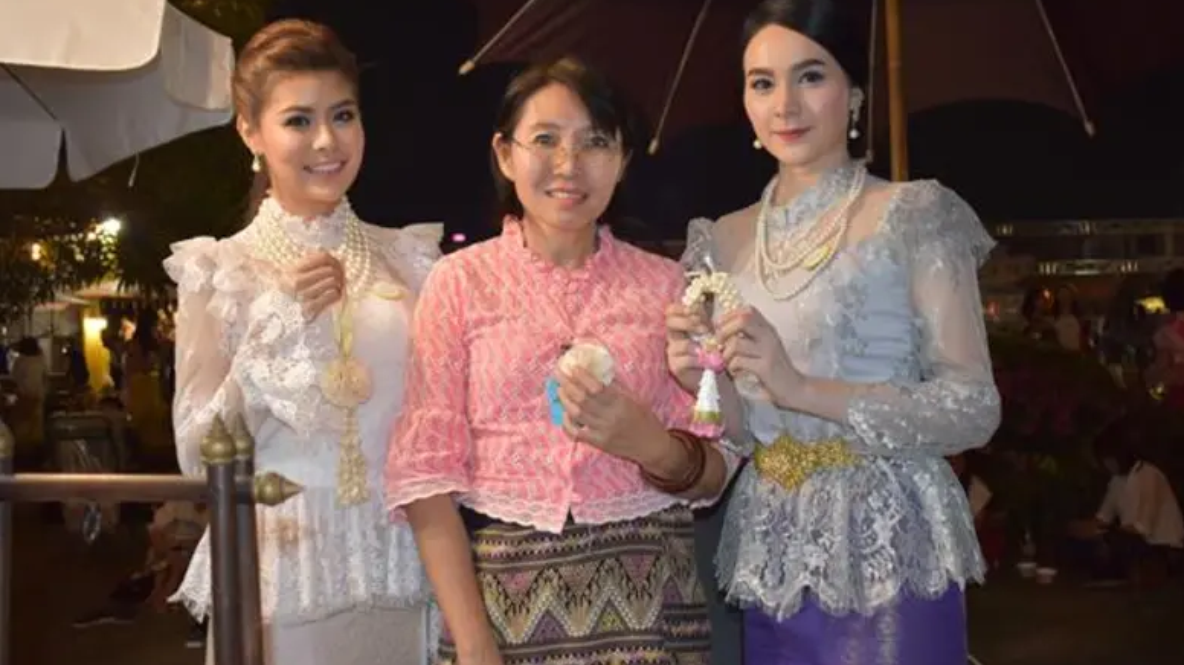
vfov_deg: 30.0
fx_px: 1241
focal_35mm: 40
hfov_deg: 51.0
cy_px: 309
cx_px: 594
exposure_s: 1/60
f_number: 4
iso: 1100
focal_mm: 25
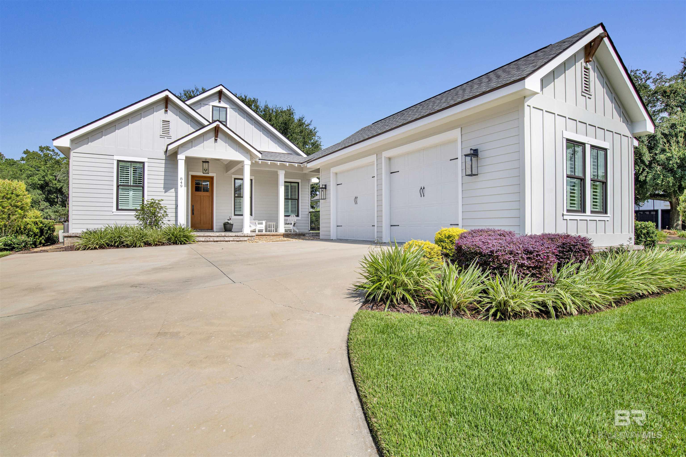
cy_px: 228
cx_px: 343
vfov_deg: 67.4
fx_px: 343
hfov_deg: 90.0
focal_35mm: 18
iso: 200
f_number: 11
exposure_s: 1/640
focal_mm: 18
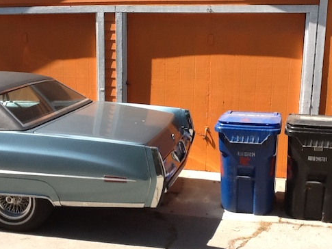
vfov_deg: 43.0
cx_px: 164
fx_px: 317
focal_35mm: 33
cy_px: 125
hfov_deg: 55.3
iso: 80
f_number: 2.4
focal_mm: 2.03
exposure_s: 1/923
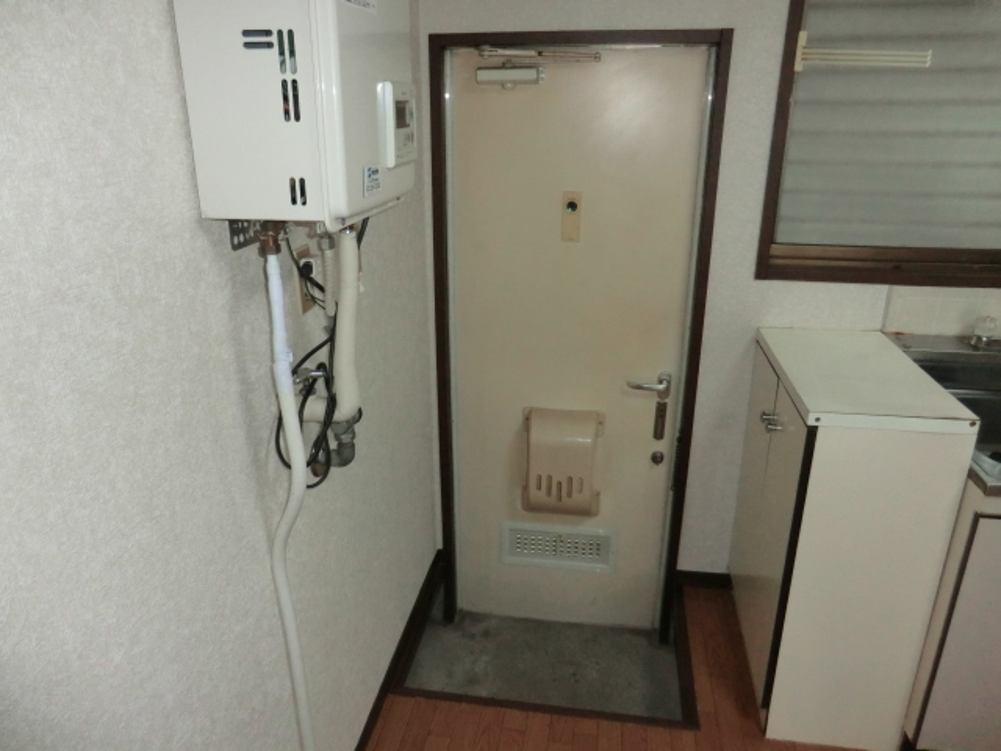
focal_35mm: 24
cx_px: 500
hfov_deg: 71.6
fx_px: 694
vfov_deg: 56.8
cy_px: 376
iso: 400
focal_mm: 4.3
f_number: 3.2
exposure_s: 1/60
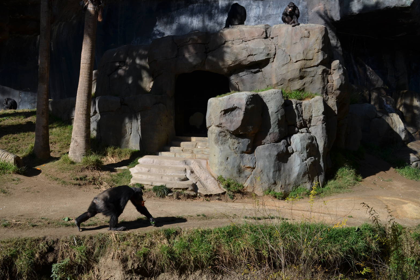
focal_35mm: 40
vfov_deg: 33.4
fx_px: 467
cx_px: 214
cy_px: 138
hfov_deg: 48.5
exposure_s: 1/320
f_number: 9
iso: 100
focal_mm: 26
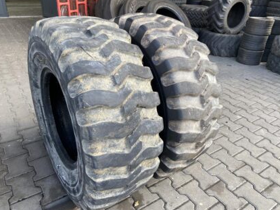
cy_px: 105
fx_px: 219
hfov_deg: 65.3
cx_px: 141
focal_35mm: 27
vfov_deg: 51.4
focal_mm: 4.25
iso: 32
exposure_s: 1/151
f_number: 1.8
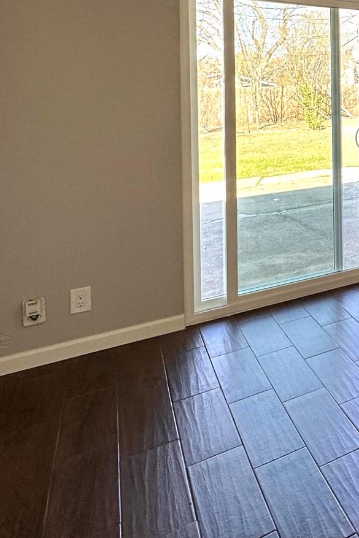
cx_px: 533
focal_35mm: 34
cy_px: 99
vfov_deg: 51.8
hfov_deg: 27.5
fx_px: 508
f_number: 2.2
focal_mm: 2.22
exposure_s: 1/99
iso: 64
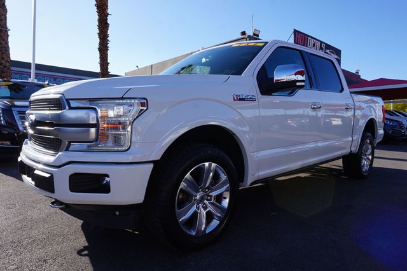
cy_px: 136
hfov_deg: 73.8
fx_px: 271
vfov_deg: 53.1
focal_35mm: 24
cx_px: 204
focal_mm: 16
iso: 100
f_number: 11
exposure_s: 1/80
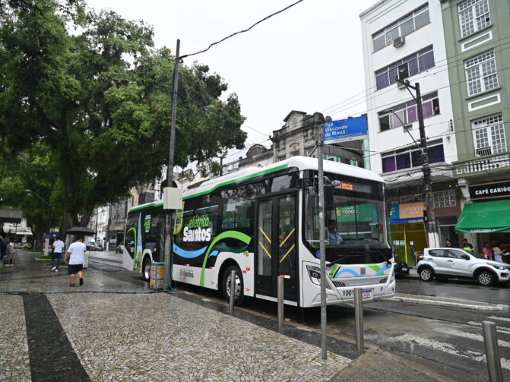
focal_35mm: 22
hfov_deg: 76.4
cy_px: 189
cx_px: 245
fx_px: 324
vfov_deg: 61.1
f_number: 3.5
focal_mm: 20
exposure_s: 1/320
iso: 100
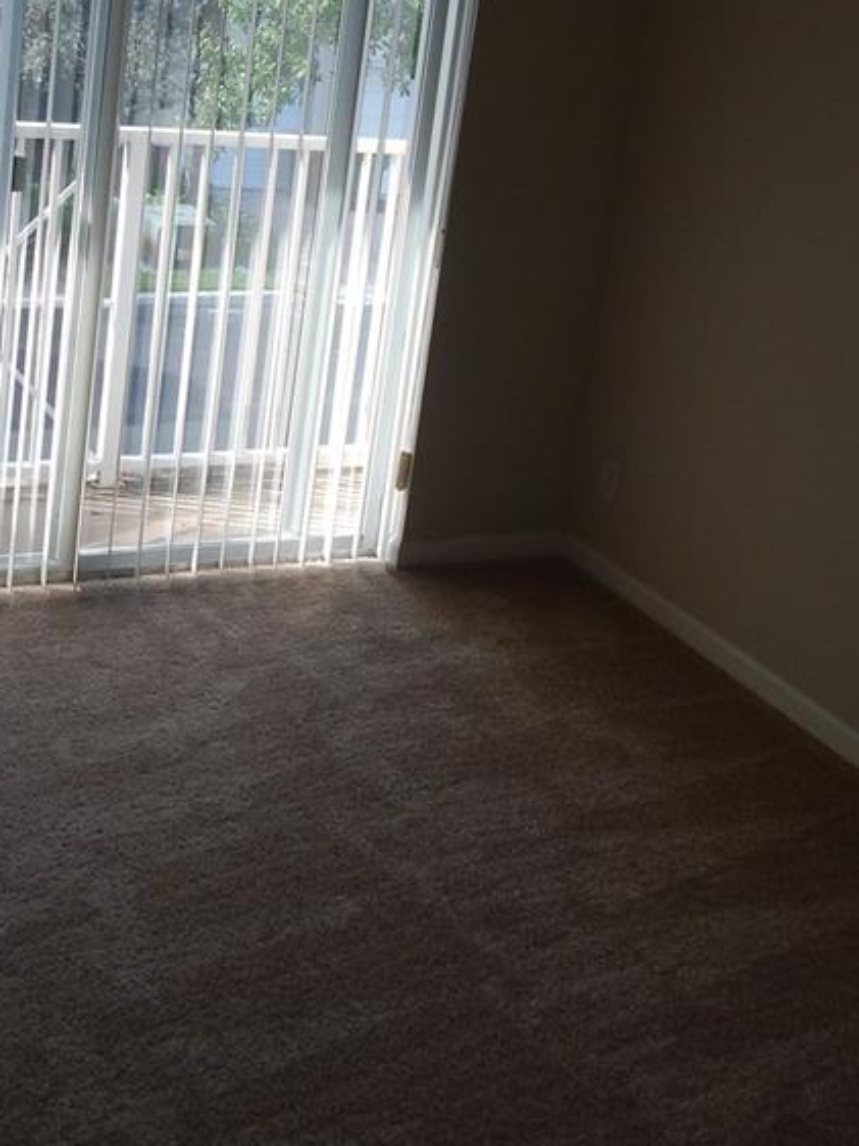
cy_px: 232
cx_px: 320
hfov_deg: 30.7
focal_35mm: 47
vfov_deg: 38.9
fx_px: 1556
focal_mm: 4
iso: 125
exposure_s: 1/60
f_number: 3
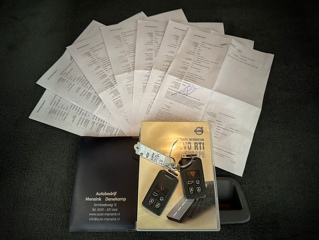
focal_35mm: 24
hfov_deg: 71.6
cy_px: 120
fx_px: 221
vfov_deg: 56.8
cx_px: 160
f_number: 1.78
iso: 500
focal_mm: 6.86
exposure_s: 1/60
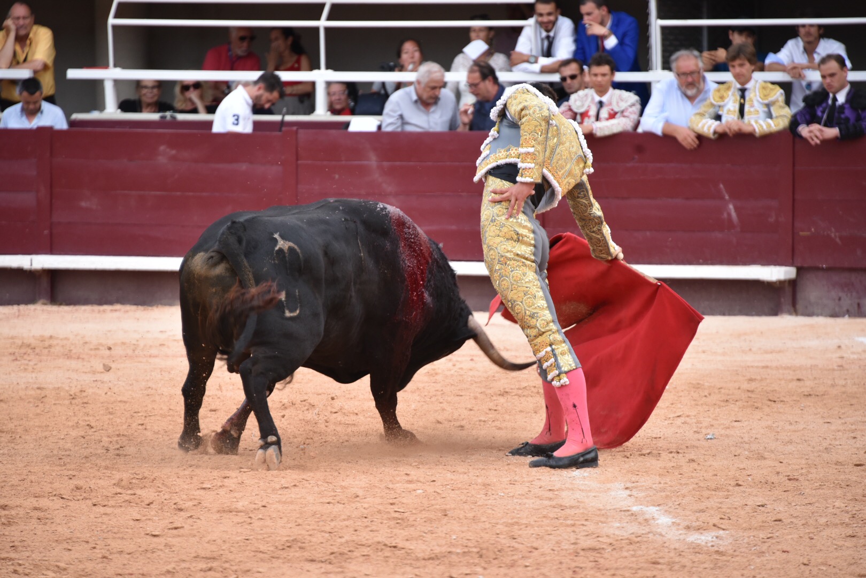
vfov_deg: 5.5
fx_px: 6013
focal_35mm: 250
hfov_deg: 8.2
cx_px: 433
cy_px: 289
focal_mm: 250
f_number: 5.6
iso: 1250
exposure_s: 1/500
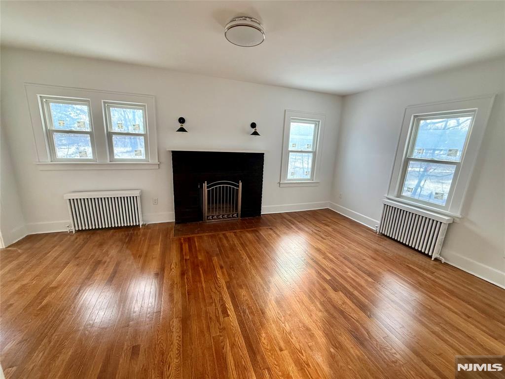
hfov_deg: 102.1
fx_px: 204
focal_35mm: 14
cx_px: 252
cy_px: 190
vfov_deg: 85.7
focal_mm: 2.22
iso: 200
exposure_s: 1/120
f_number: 2.2
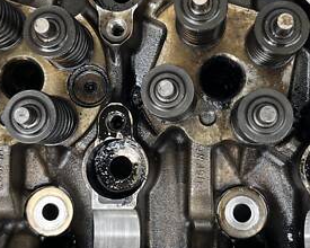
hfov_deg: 31.9
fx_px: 541
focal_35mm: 59
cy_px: 92
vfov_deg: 25.7
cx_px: 166
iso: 80
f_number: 1.6
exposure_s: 1/121
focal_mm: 5.1
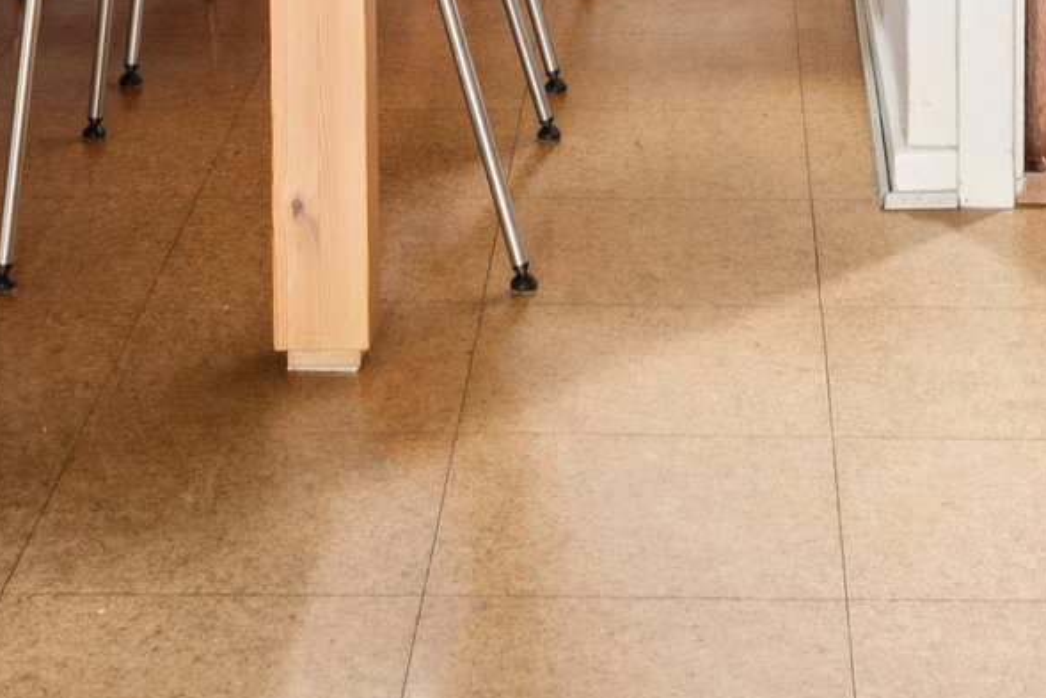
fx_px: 3110
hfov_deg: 18.5
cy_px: -909
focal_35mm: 107
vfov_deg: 11.0
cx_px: 1076
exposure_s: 1/2
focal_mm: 14
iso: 200
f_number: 11
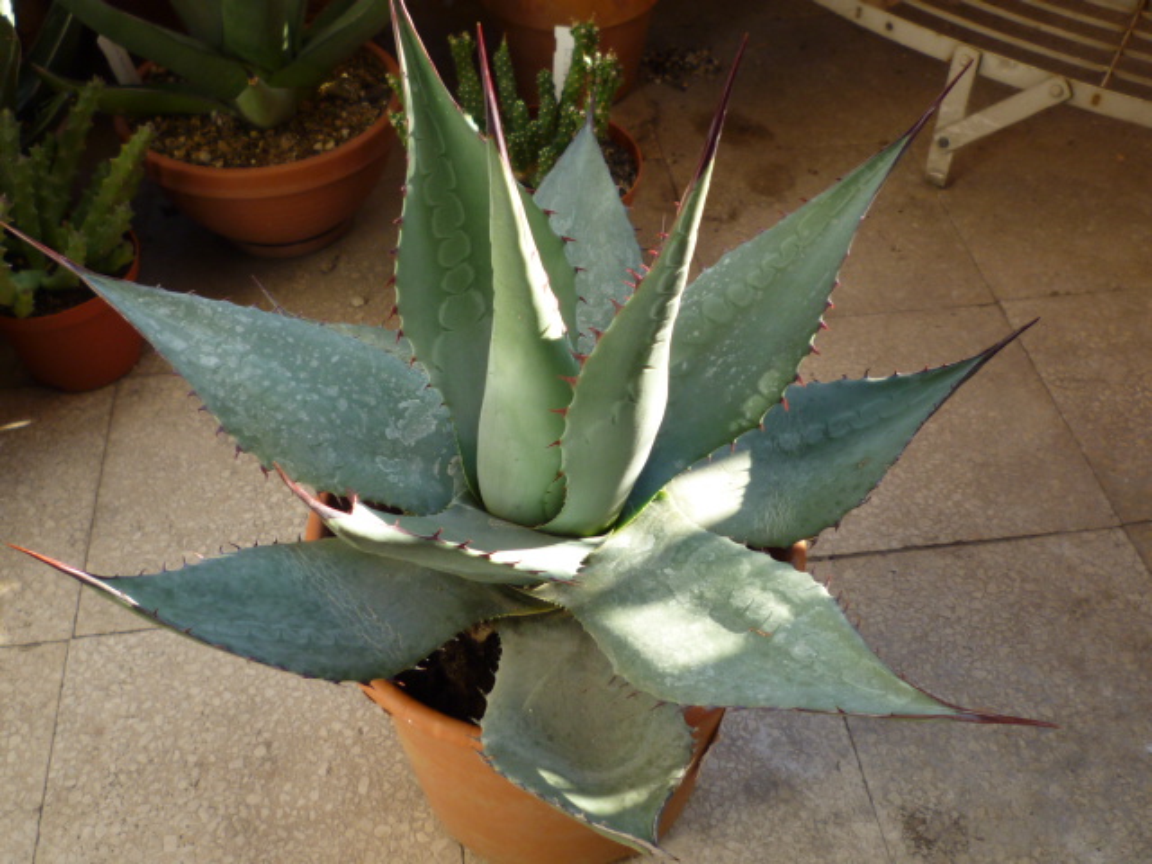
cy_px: 432
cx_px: 576
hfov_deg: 52.6
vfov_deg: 40.7
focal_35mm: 35
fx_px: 1165
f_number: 2.8
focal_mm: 4.4
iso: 80
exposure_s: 1/125
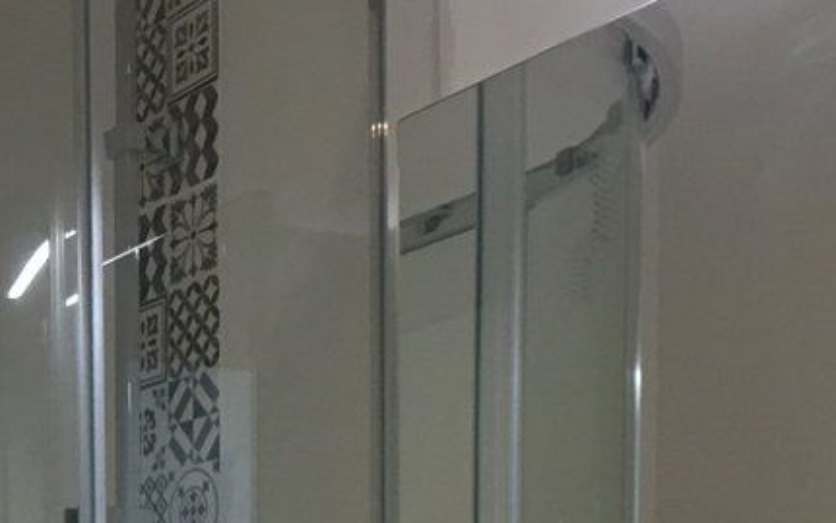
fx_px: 2599
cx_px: -126
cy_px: 959
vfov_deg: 10.7
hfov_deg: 17.5
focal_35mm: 114
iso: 50
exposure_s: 1/17
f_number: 2.2
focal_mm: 4.15
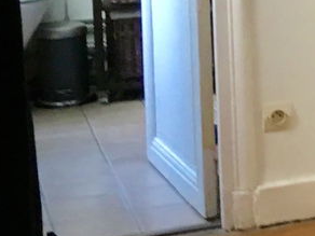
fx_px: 1447
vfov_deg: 9.0
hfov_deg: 10.7
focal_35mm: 159
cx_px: 735
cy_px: -167
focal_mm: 4.15
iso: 125
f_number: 2.2
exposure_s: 1/33
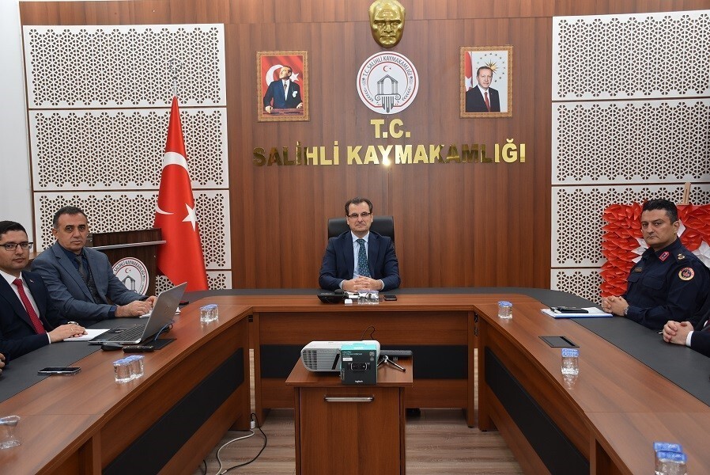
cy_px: 238
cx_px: 355
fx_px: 770
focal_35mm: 39
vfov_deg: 34.3
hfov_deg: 49.5
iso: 500
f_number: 4
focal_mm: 26
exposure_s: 1/60
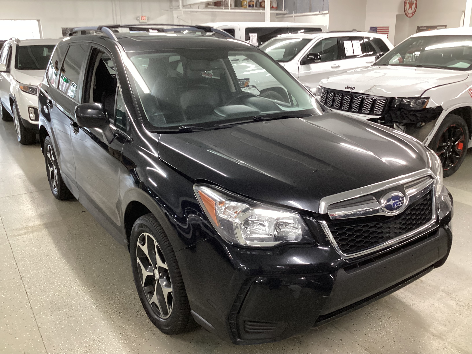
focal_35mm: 31
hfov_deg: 58.4
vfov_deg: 45.4
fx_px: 423
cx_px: 236
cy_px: 177
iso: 250
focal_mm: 3.3
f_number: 2.4
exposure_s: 1/33
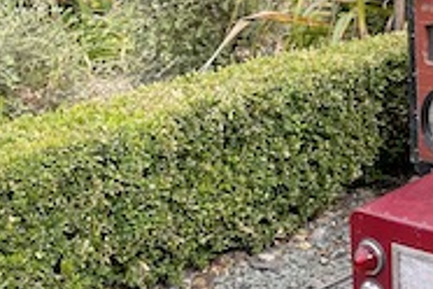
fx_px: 1118
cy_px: 30
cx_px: 610
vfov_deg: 14.6
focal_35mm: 93
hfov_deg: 19.6
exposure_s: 1/484
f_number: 1.6
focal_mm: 5.1
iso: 32
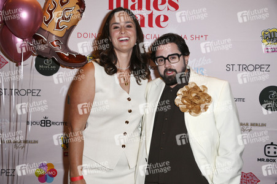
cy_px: 92
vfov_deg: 27.0
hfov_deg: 39.6
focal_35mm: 50
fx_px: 384
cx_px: 138
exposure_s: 1/200
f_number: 5.6
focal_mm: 50
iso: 500
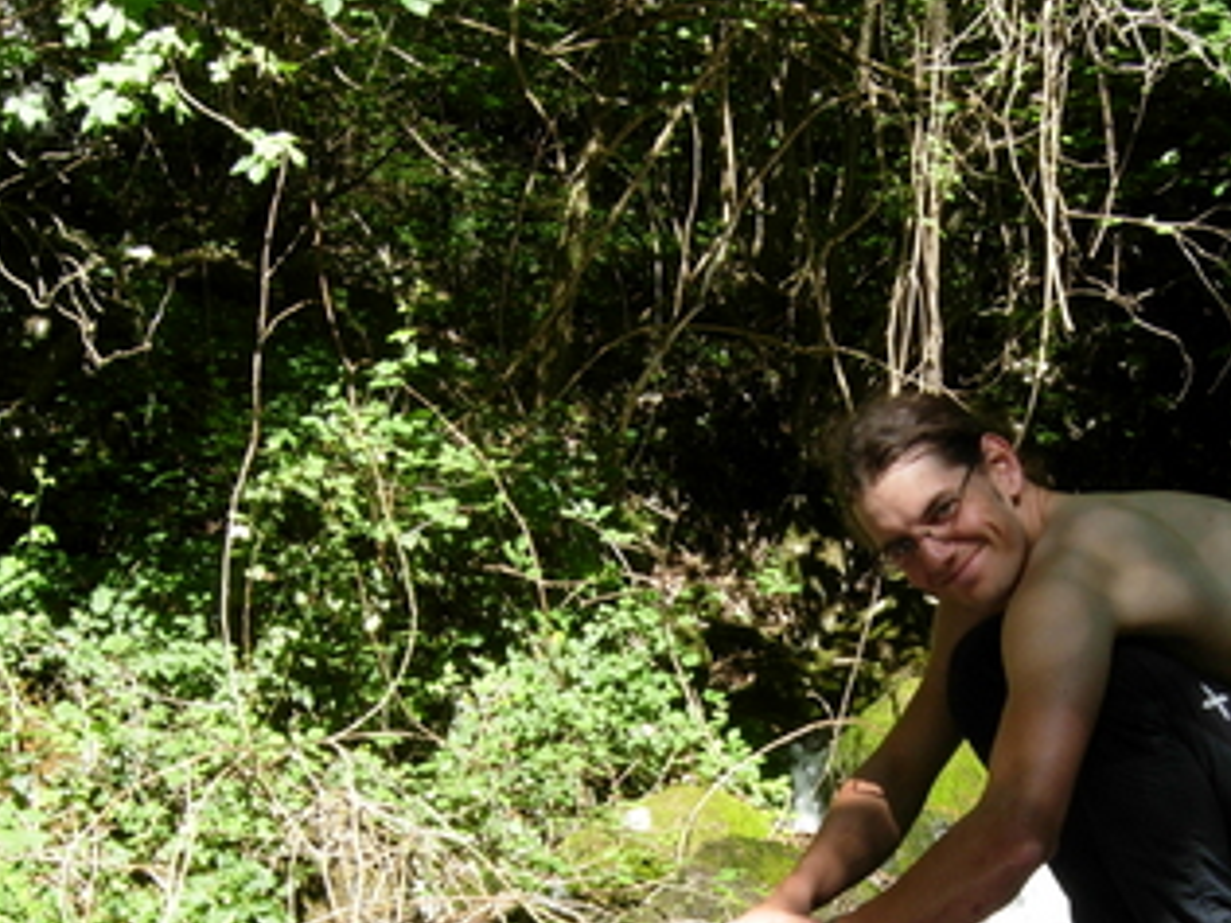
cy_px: 779
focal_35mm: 73
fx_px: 2596
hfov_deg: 26.4
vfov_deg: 19.9
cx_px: 900
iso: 50
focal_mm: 7.5
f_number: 5.4
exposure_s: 1/82.9
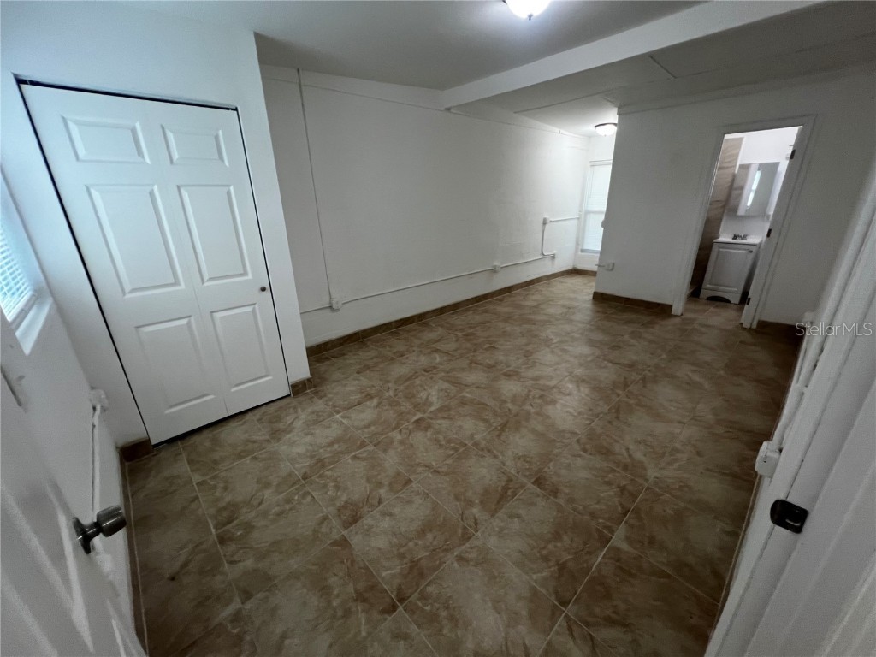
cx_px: 438
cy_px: 328
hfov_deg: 106.2
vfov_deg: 89.9
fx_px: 329
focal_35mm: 13
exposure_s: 1/120
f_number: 1.8
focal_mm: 1.57
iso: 200
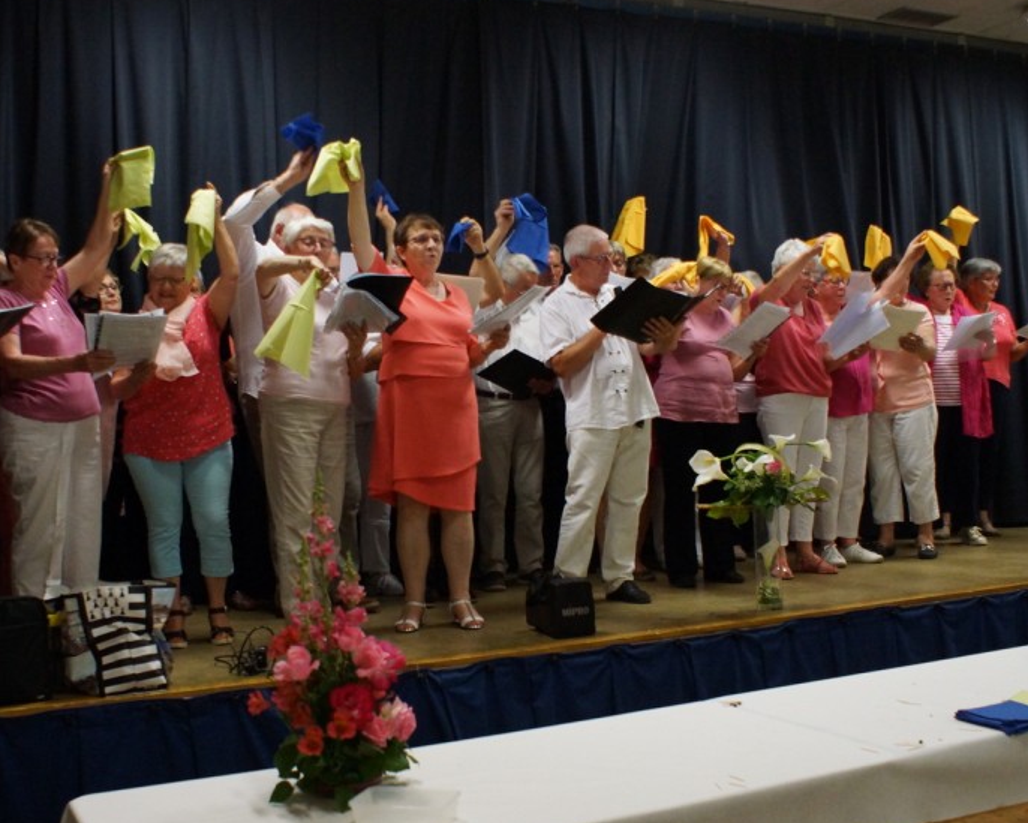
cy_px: 441
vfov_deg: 35.7
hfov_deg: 43.7
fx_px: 1278
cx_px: 454
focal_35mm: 42
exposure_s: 1/100
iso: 1600
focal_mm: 20
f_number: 4
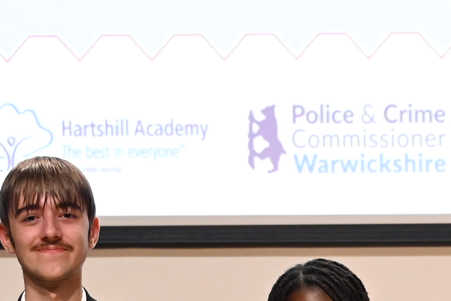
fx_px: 2694
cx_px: 422
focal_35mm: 215
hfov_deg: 9.5
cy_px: 598
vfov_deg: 6.2
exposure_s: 1/60
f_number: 4
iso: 4000
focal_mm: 44
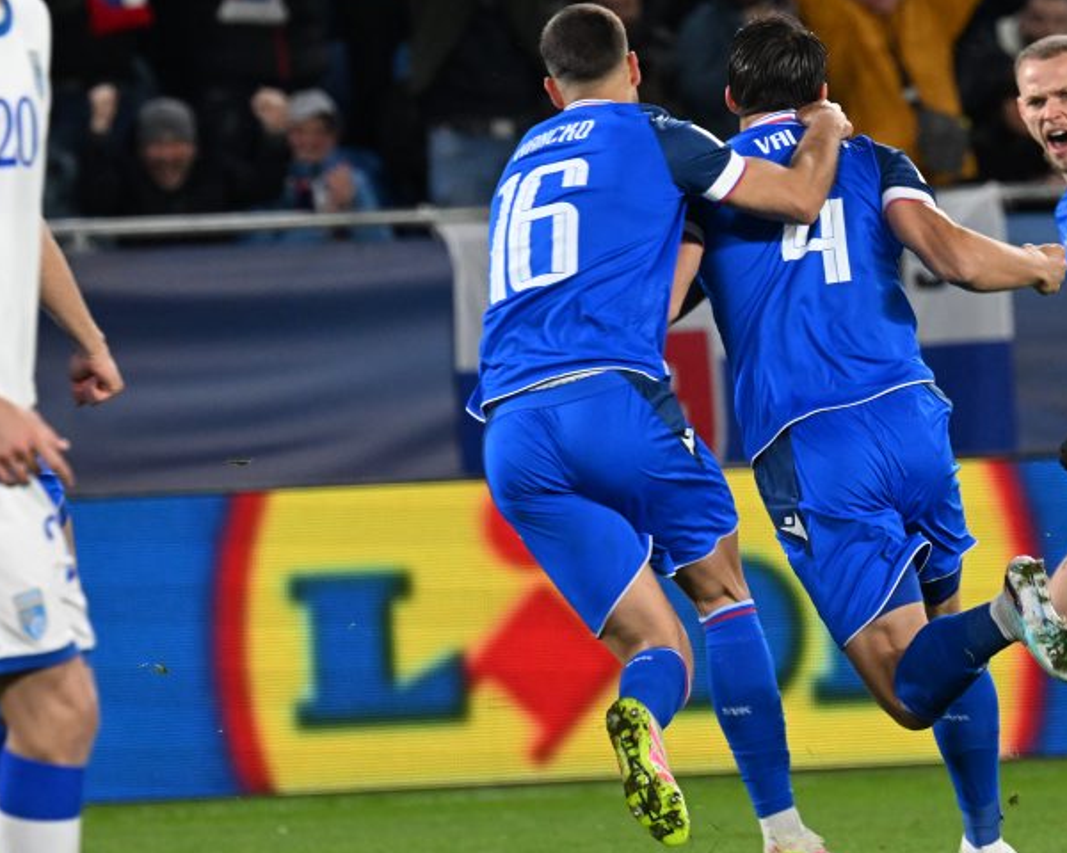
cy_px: 379
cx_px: 485
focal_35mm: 626
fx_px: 19769
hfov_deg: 3.1
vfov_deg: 2.5
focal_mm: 400
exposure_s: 1/640
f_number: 7.1
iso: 4000
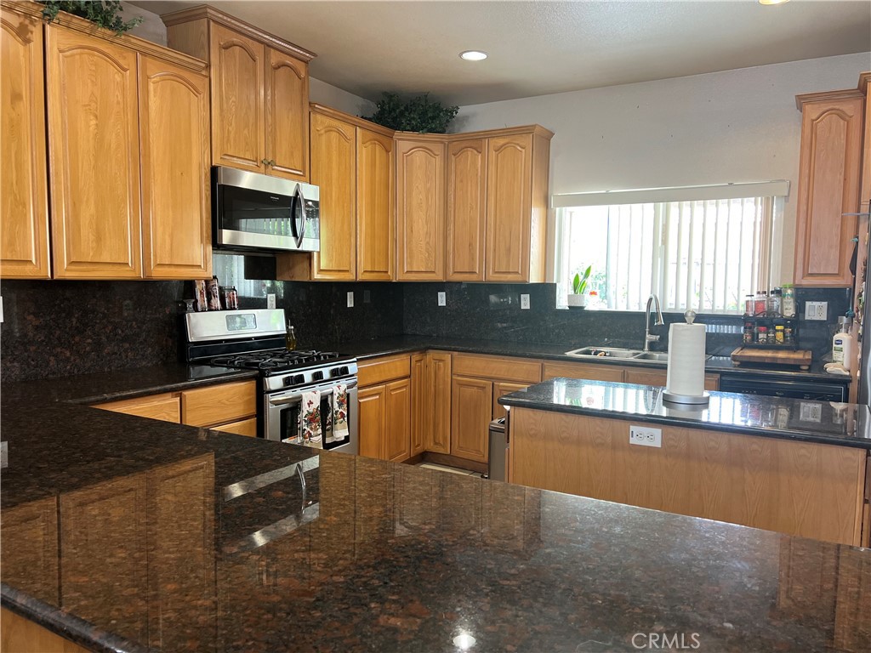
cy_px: 326
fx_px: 654
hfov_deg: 67.3
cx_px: 436
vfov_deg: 53.1
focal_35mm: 26
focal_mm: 5.7
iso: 200
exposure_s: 1/60
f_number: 1.5
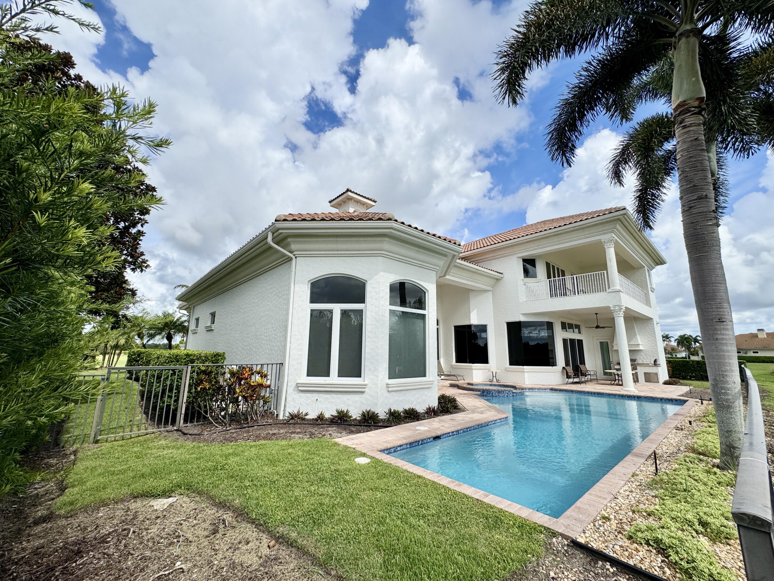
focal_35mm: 14
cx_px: 387
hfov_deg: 102.1
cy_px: 290
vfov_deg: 85.7
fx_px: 313
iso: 40
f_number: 2.2
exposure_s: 1/2208
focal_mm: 2.22
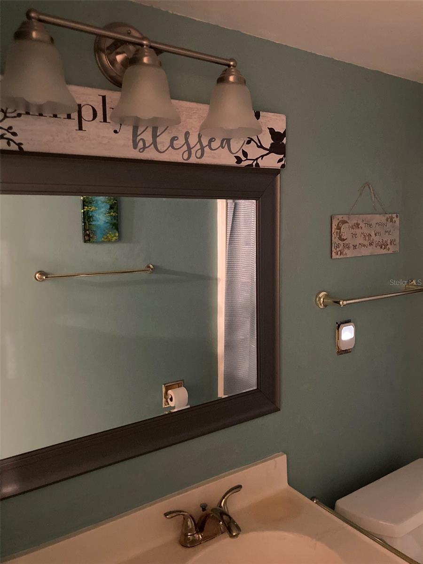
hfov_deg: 49.7
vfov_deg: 63.4
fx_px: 456
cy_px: 282
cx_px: 212
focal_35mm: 28
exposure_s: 1/20
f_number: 1.8
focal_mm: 3.99
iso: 640
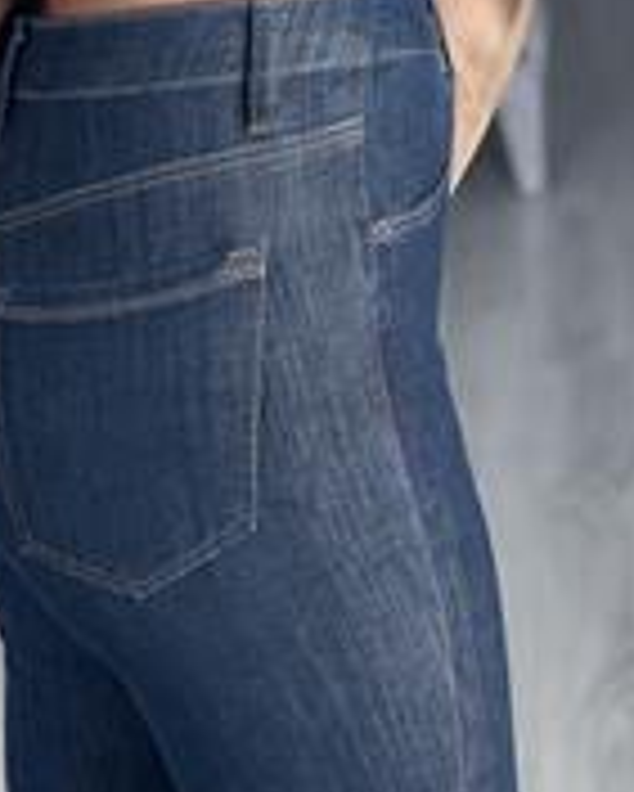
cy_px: 1030
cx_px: 139
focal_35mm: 135
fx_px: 3164
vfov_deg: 13.7
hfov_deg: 11.4
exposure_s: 1/105
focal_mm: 6.86
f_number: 1.78
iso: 125
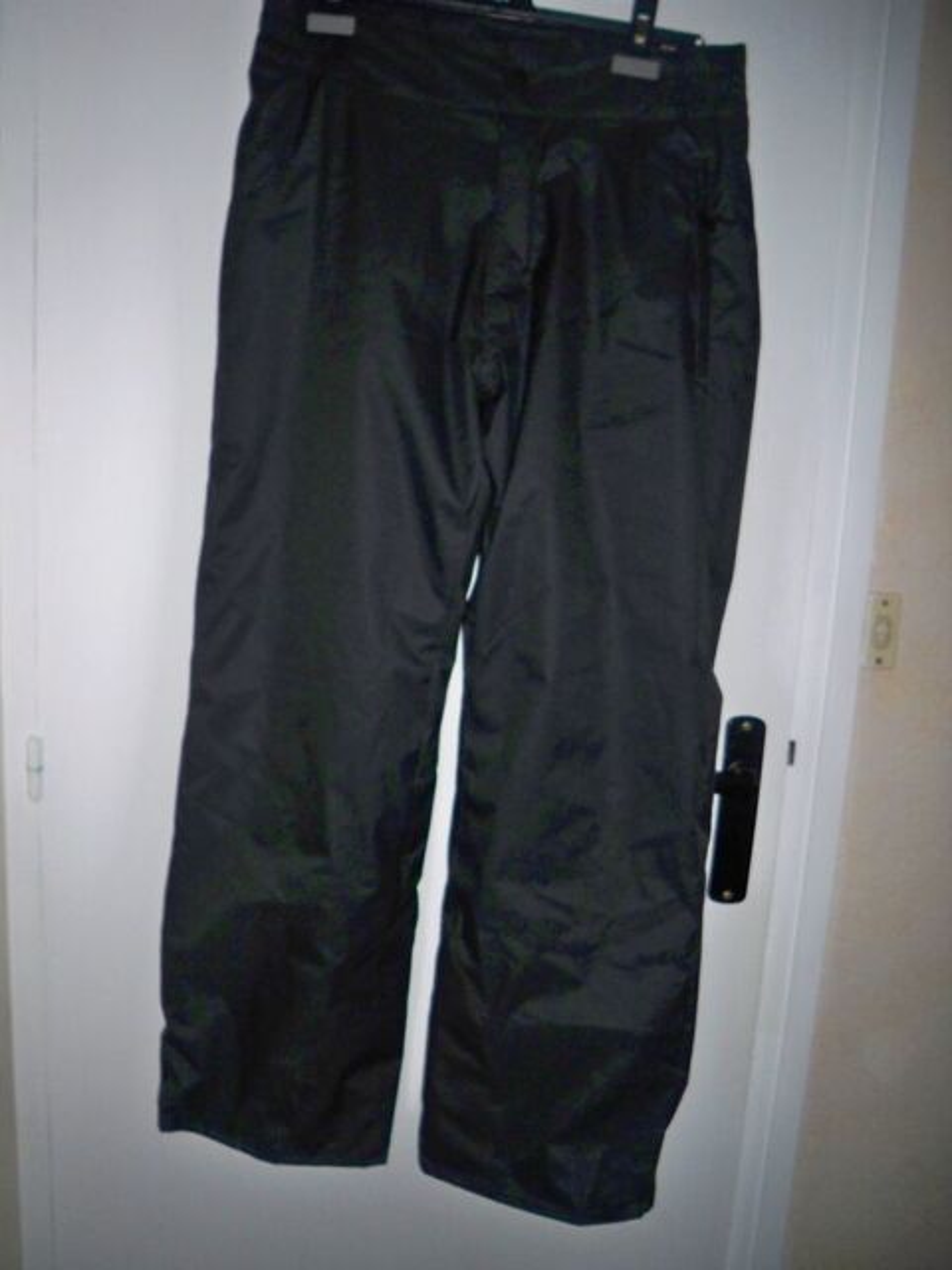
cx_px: 476
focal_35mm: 35
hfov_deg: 40.7
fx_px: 1283
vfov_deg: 52.6
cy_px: 635
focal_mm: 6.3
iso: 200
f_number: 3.1
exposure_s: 1/60
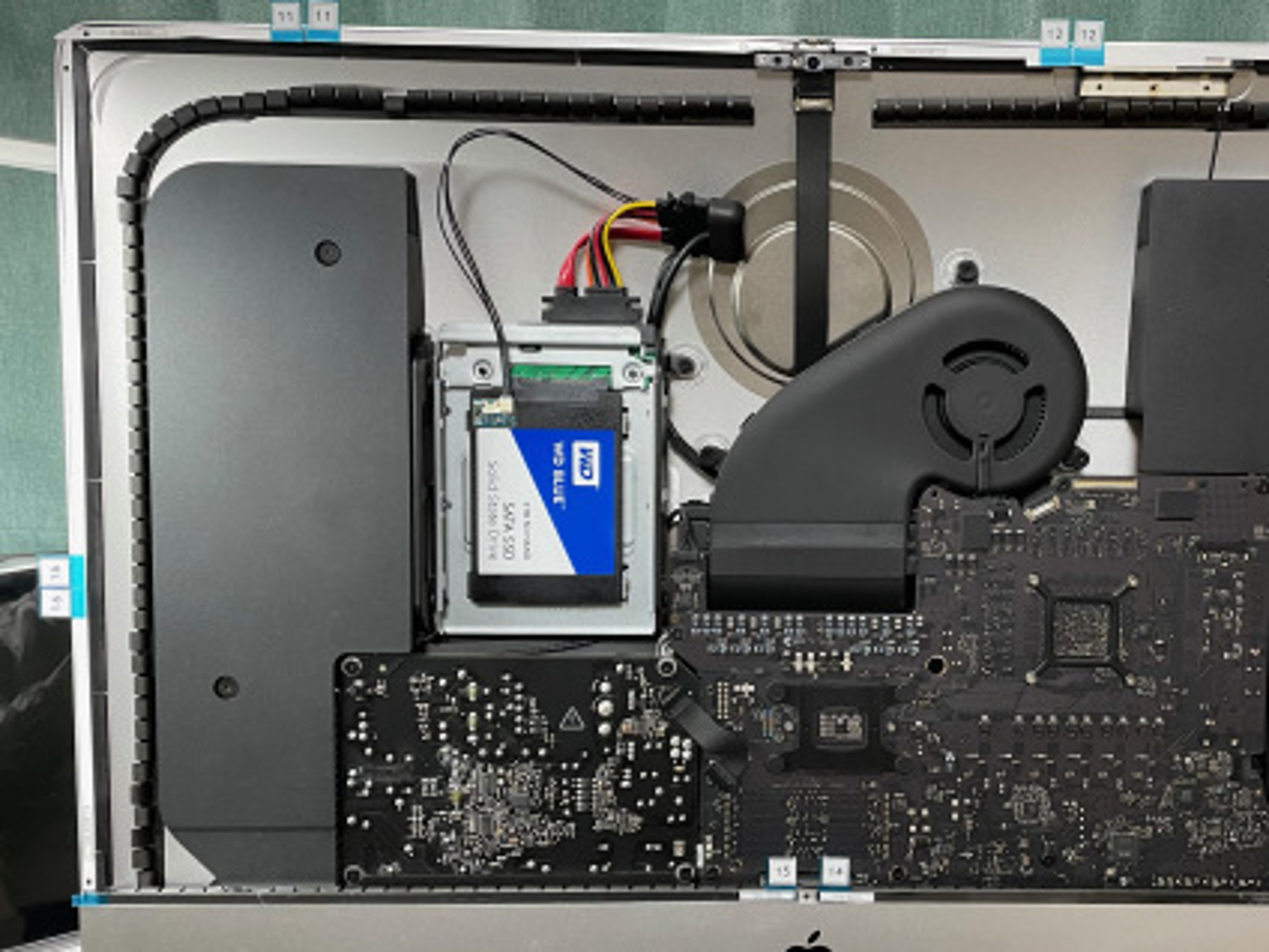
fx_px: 1246
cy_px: 509
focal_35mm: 34
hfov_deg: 53.1
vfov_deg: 41.8
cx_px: 825
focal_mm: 4.2
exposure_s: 1/60
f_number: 1.6
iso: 250
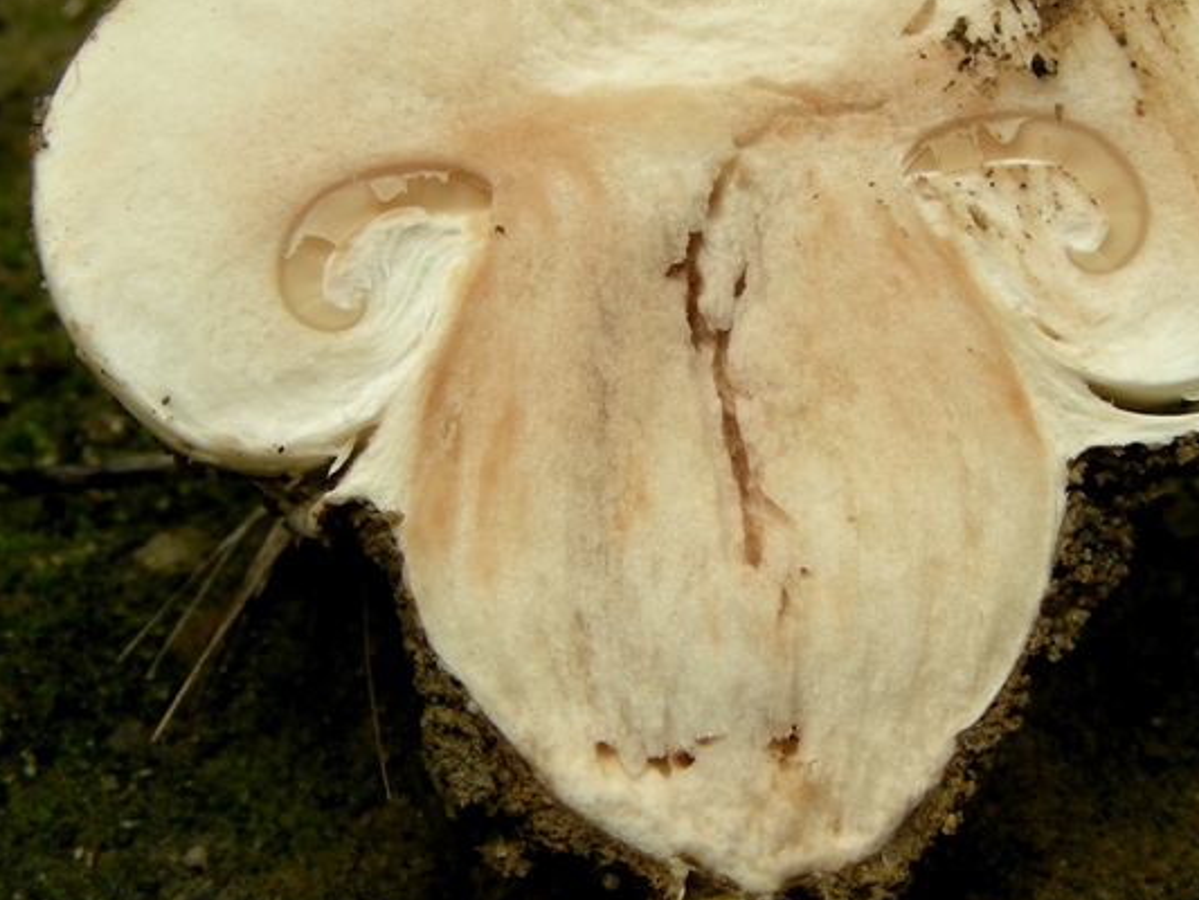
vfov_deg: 25.7
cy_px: 412
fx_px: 1975
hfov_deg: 33.7
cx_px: 713
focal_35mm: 57
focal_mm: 6.3
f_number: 4
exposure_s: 1/165
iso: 50
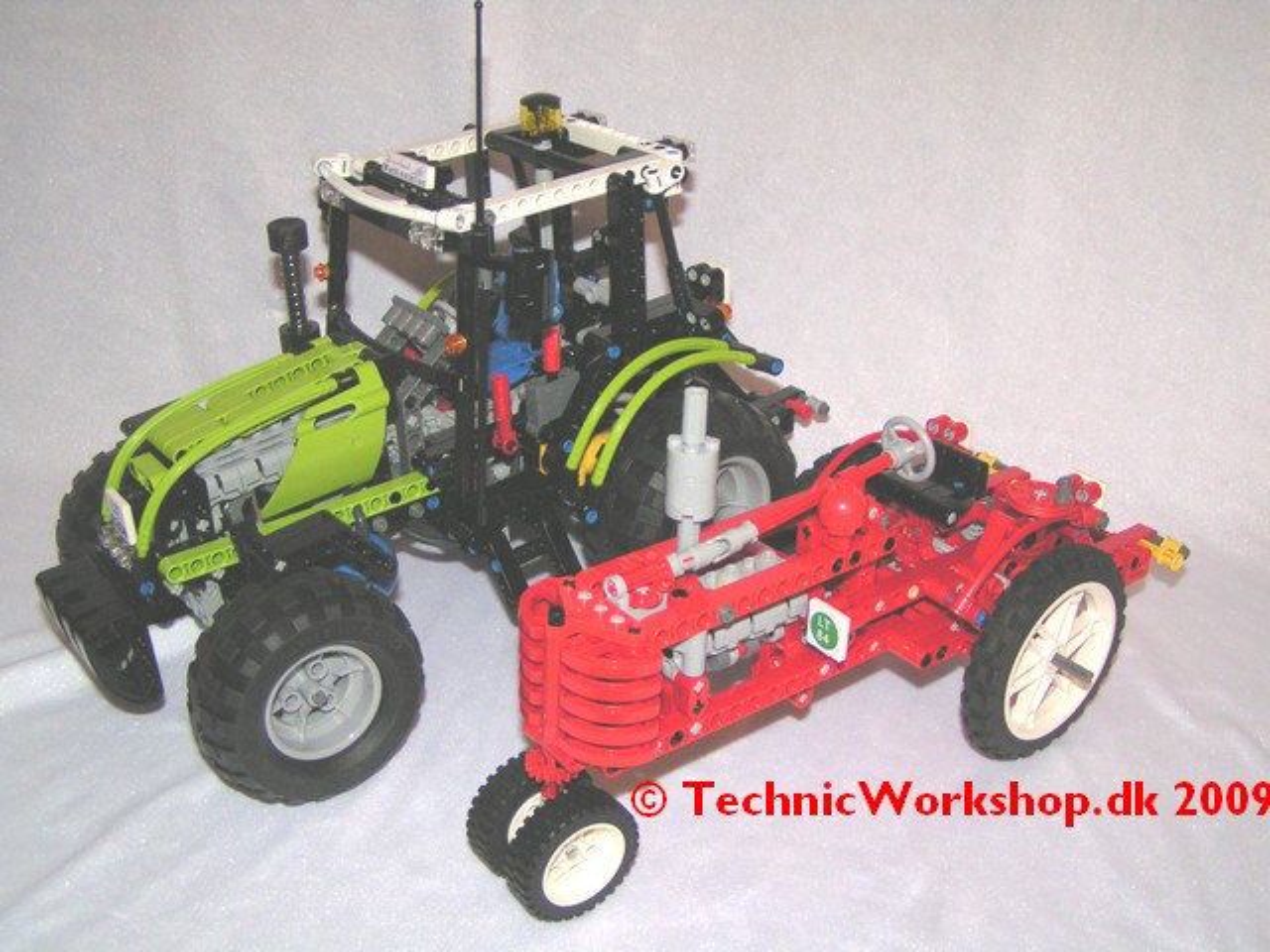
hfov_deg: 49.0
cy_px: 476
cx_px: 635
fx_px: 1394
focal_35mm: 38
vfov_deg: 37.7
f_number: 2.8
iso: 200
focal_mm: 5.8
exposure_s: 1/40
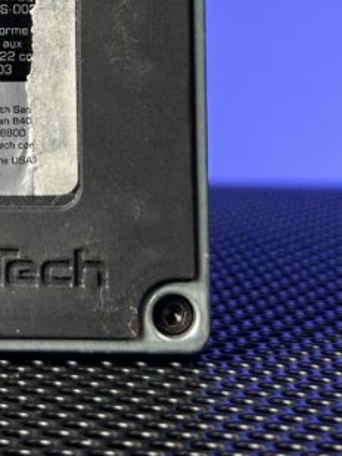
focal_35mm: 124
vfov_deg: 15.4
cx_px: -50
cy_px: -82
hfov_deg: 11.7
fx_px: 1636
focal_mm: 6.86
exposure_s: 1/101
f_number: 1.78
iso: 125
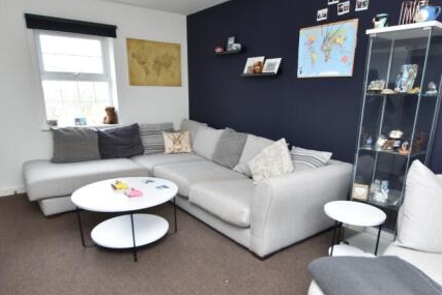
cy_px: 183
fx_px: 282
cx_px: 238
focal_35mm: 23
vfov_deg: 54.6
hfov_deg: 76.0
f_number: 3.5
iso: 220
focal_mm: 10
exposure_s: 1/15
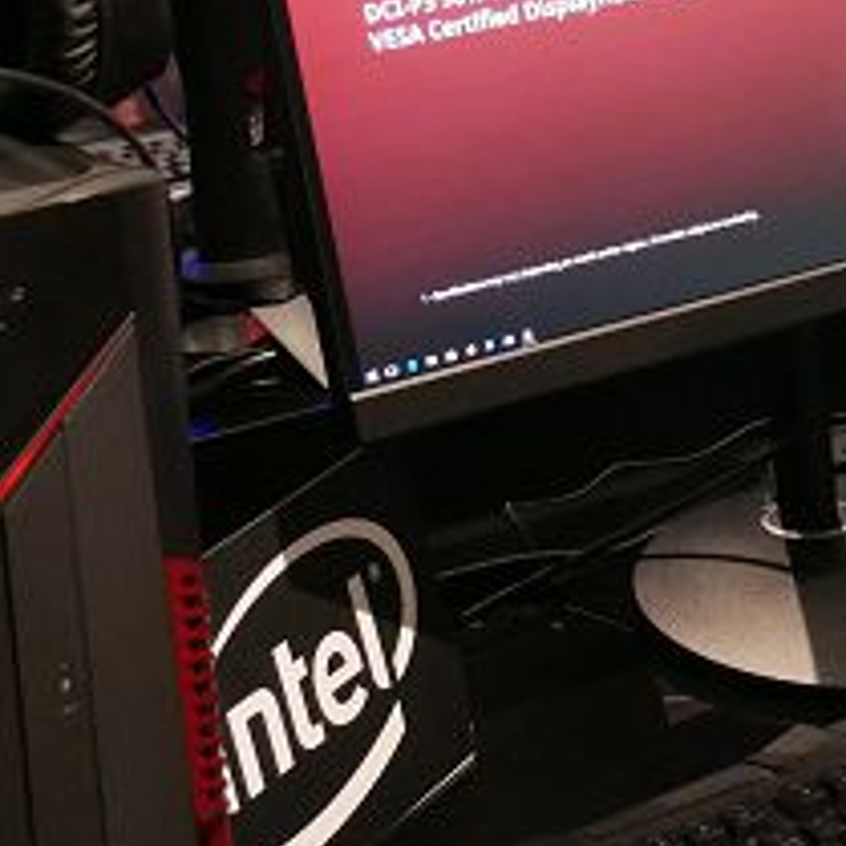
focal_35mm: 122
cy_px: 107
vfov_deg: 14.2
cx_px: 907
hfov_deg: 14.0
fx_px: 3373
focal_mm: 20
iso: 2500
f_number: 4.4
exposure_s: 1/60
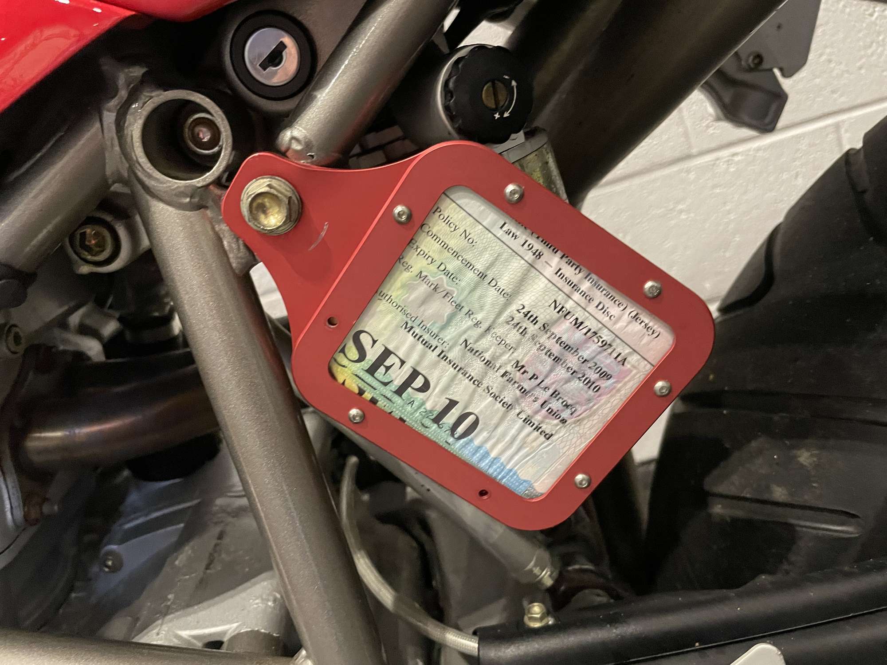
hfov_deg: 67.3
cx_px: 444
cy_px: 332
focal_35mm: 26
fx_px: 666
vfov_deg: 53.1
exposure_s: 1/33
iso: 640
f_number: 1.6
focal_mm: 4.2
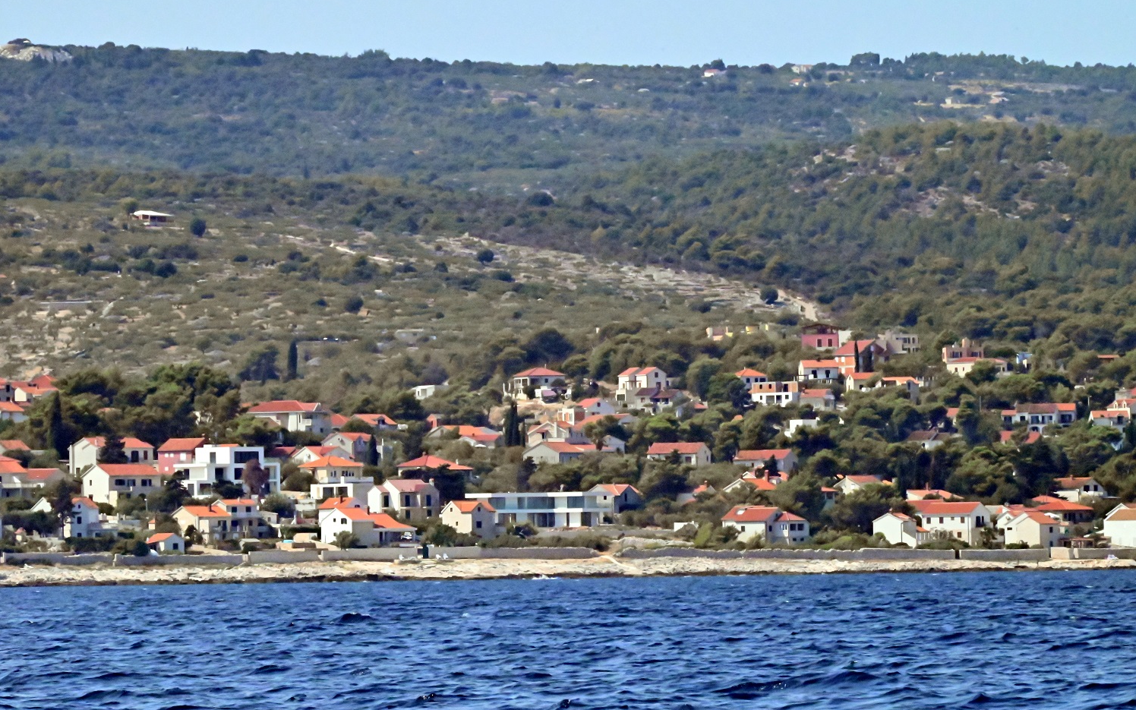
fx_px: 8545
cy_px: 353
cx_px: 569
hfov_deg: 7.6
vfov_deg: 4.8
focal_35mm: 276
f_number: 29
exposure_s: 1/8000
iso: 28800
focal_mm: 270
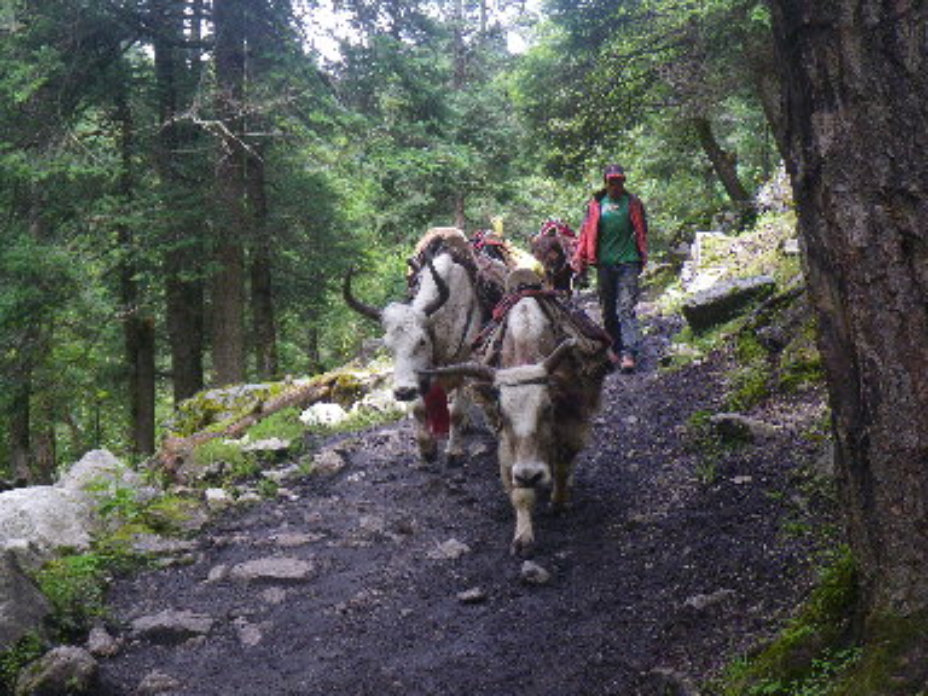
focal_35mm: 51
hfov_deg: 37.5
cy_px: 348
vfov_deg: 28.6
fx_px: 1367
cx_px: 464
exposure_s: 1/60
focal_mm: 9.1
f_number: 4.4
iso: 125
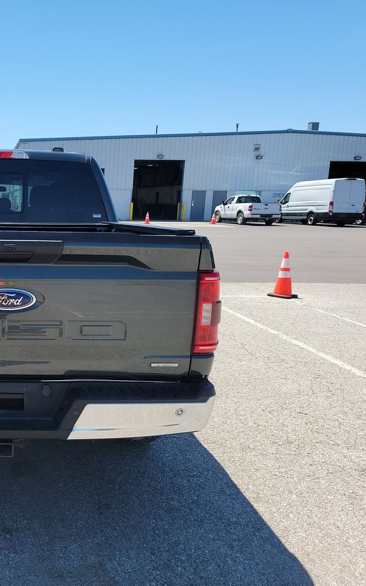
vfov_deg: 56.7
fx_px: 543
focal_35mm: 34
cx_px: -18
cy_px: 293
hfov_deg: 33.4
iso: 50
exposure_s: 1/676
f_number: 1.8
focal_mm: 6.7
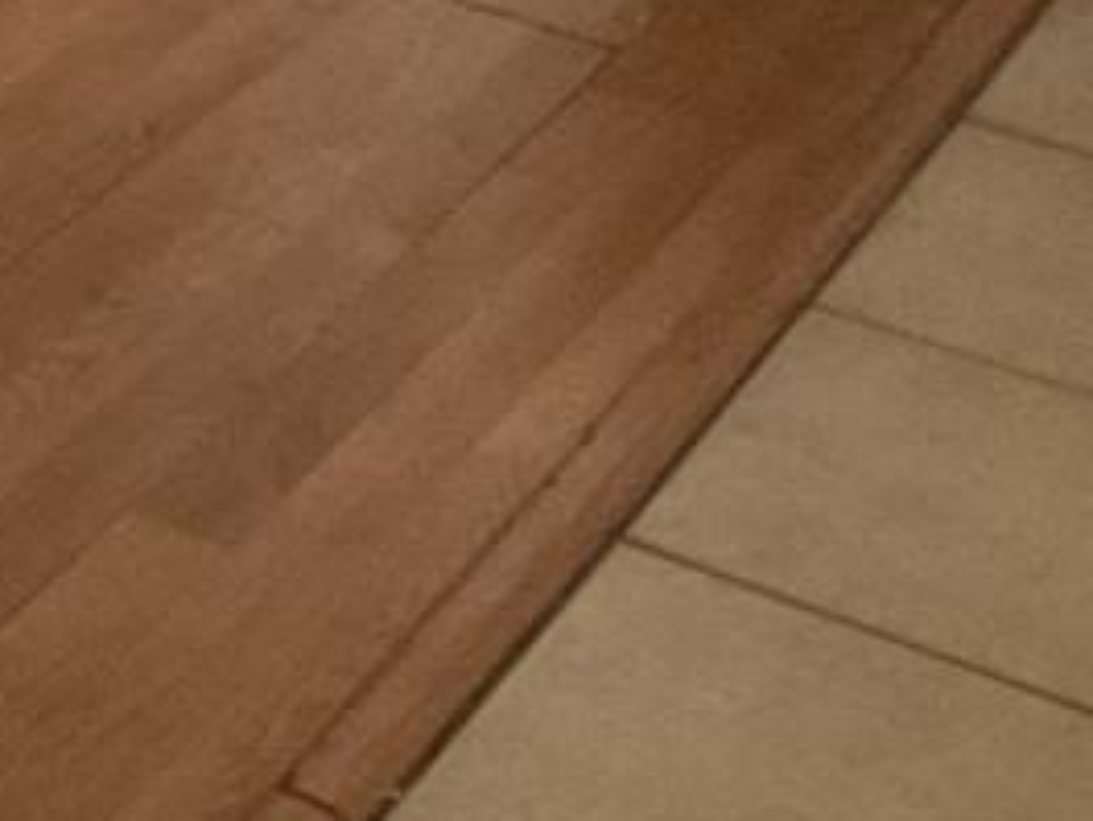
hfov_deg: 9.7
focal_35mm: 175
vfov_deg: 8.2
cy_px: -545
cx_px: -1712
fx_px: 5528
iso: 200
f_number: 1.8
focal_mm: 3
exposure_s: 1/50
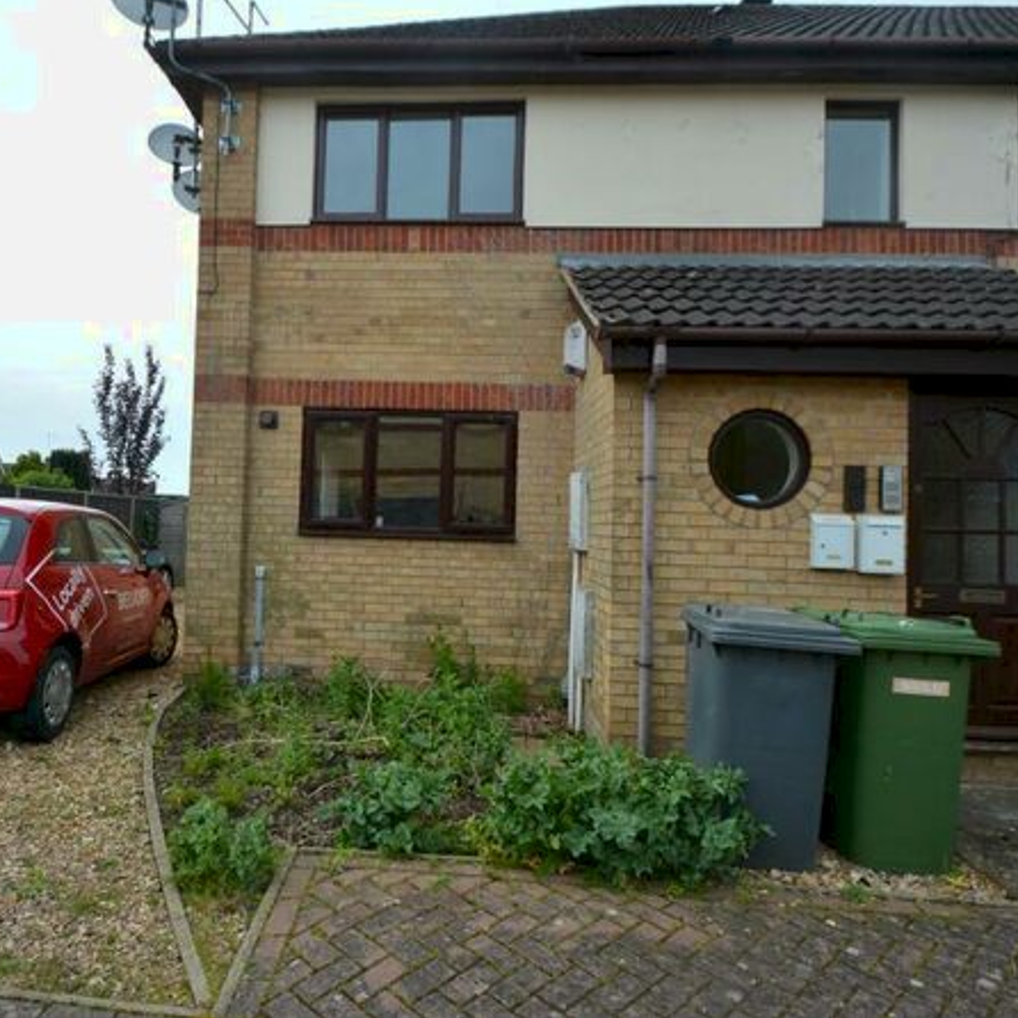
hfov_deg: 74.4
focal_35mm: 20
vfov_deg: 74.8
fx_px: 665
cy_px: 487
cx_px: 434
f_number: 8
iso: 160
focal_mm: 10
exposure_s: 1/250
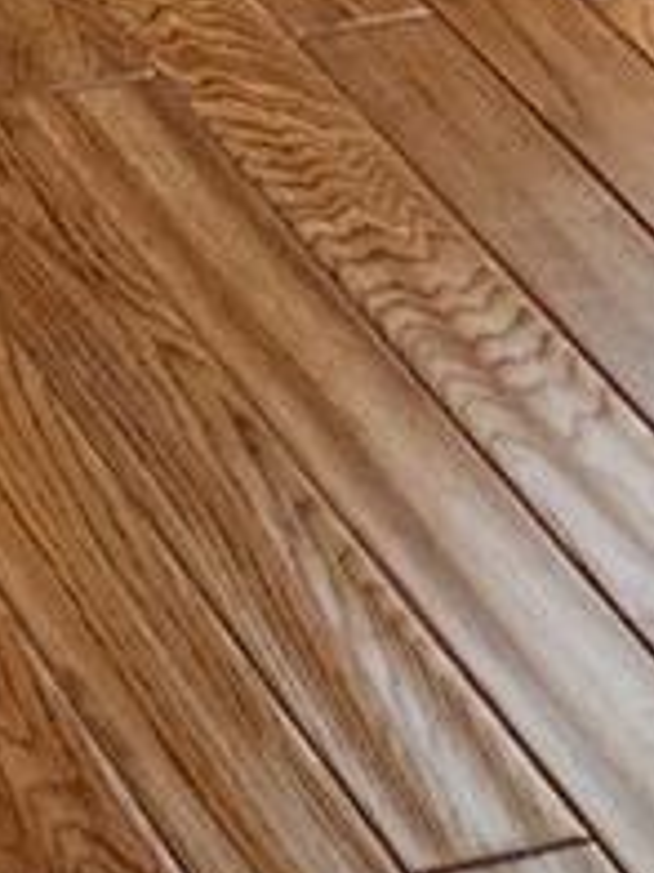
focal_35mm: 141
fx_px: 3552
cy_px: -1737
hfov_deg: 9.1
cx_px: -1081
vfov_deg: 10.2
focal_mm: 6.4
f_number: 1.8
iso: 500
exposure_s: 1/120
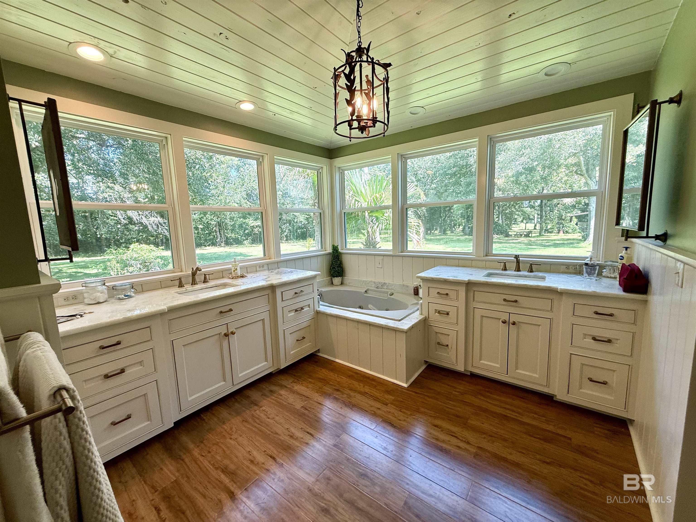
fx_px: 281
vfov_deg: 85.7
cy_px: 261
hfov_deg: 102.1
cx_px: 348
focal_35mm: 14
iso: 64
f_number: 2.2
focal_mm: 2.22
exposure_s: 1/120
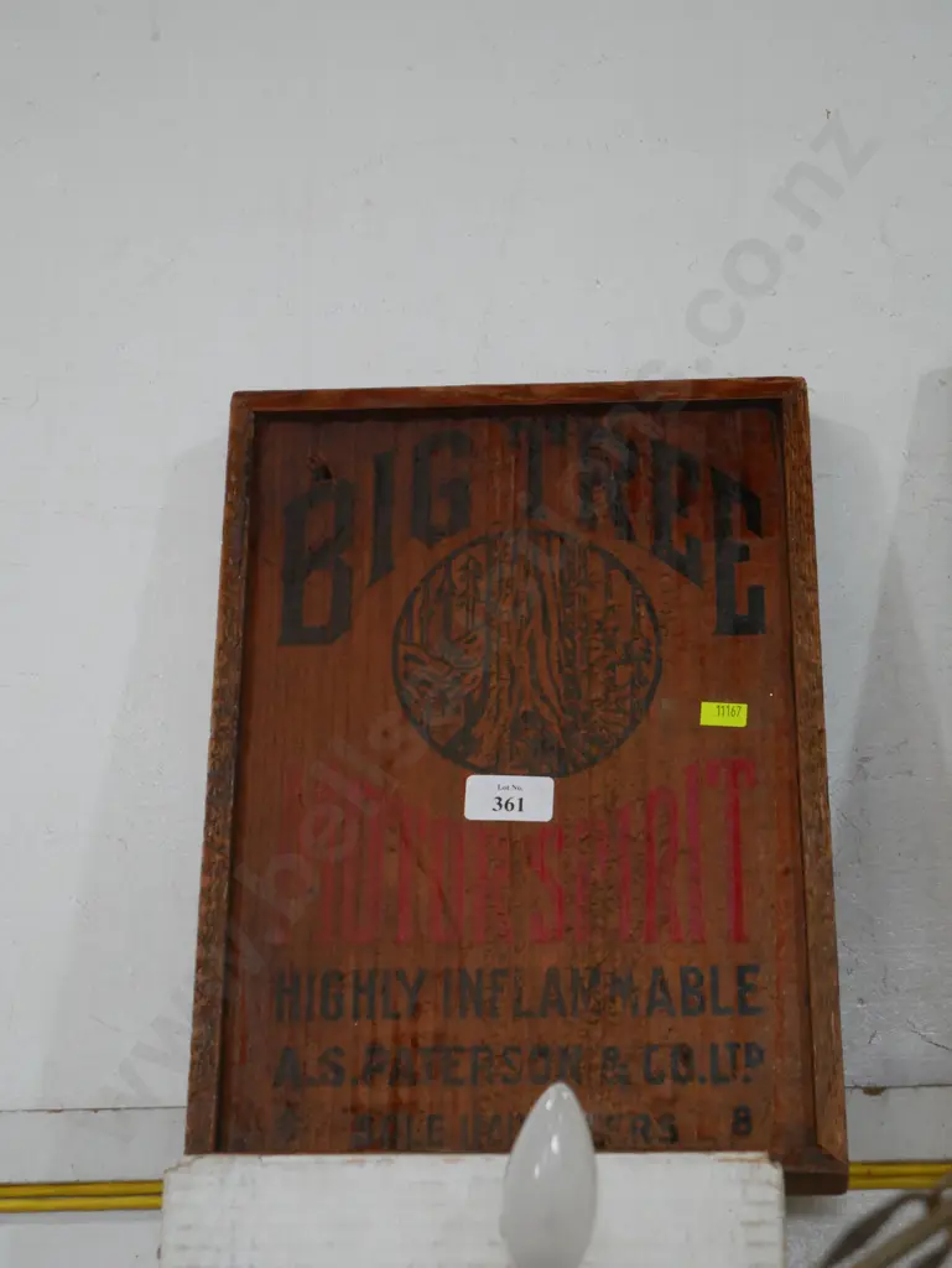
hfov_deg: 18.9
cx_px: 476
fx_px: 2858
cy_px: 634
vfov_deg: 25.0
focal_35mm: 78
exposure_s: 1/100
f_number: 5.6
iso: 2000
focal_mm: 39
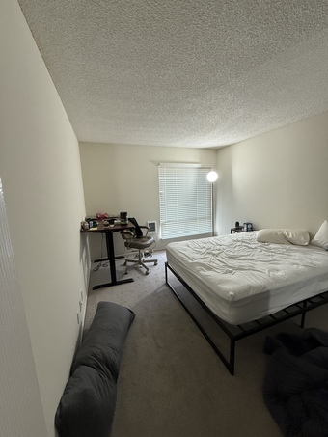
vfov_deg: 102.0
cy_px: 218
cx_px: 164
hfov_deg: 85.7
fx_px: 177
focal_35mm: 14
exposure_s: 1/99
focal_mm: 2.22
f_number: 2.2
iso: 320
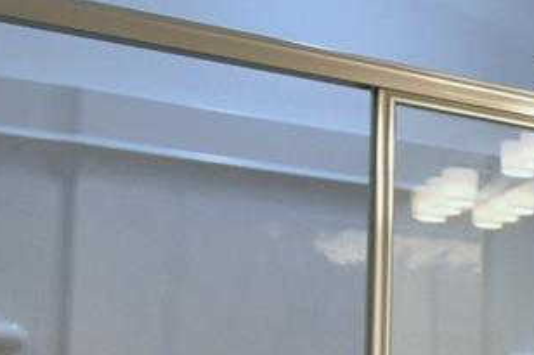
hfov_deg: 15.4
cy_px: 395
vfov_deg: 16.9
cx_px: 1254
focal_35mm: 78
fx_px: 1156
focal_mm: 10
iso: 200
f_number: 4.5
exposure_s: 1/160
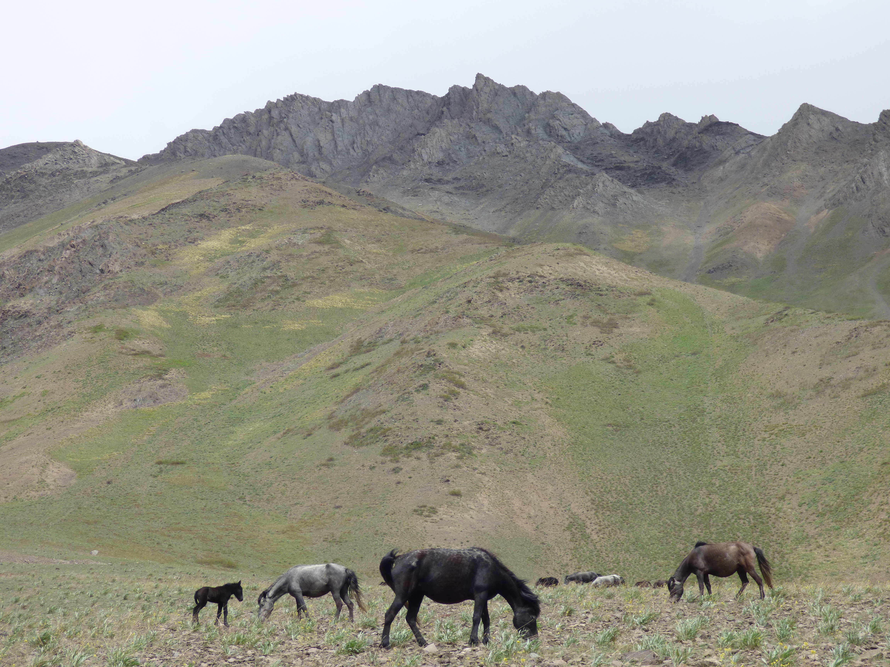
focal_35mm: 120
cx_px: 445
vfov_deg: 12.3
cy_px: 334
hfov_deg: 16.4
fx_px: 3085
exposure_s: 1/400
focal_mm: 19.62
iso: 100
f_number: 5
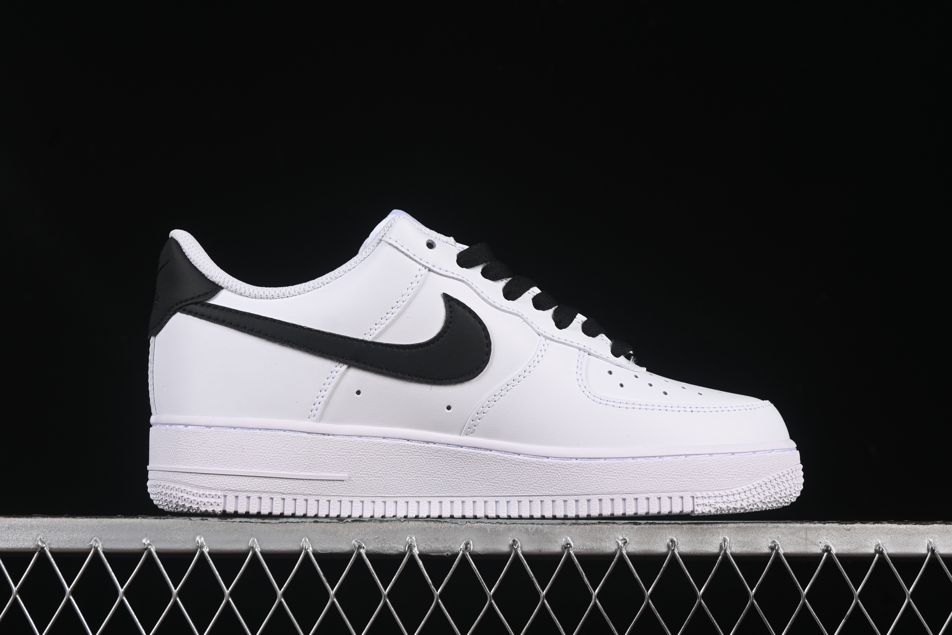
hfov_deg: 27.0
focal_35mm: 75
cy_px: 318
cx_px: 476
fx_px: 1983
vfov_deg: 18.2
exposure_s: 1/100
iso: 160
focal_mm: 50
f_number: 8
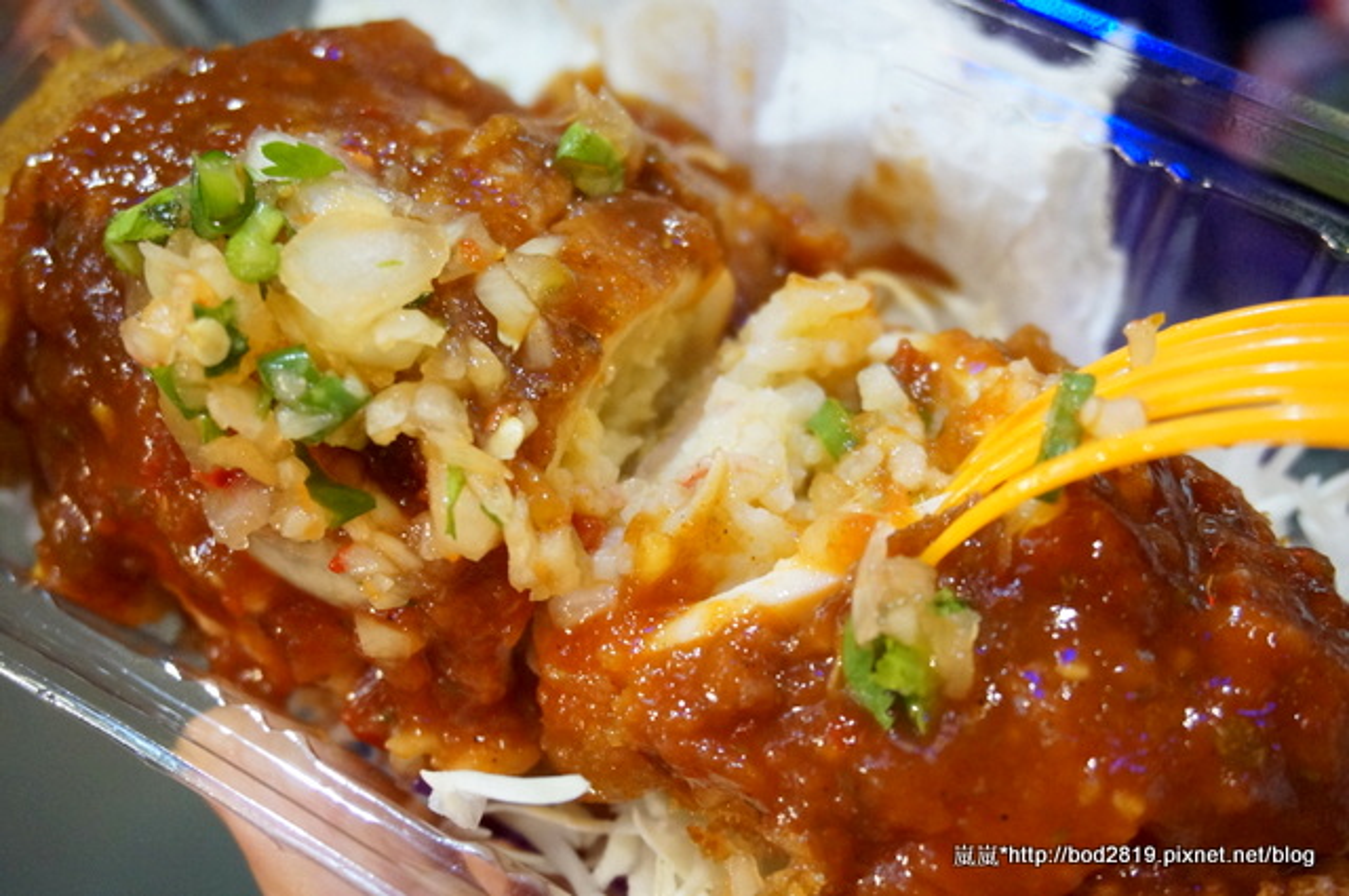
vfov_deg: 28.9
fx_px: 1740
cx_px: 674
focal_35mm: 46
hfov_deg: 42.4
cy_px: 448
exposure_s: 1/60
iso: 3200
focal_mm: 31
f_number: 5
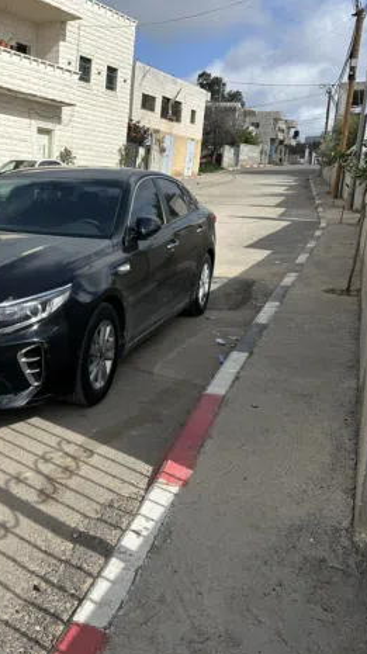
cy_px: 325
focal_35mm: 36
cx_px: 51
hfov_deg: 31.5
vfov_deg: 55.3
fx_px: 624
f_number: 1.78
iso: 80
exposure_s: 1/5525
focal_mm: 6.86
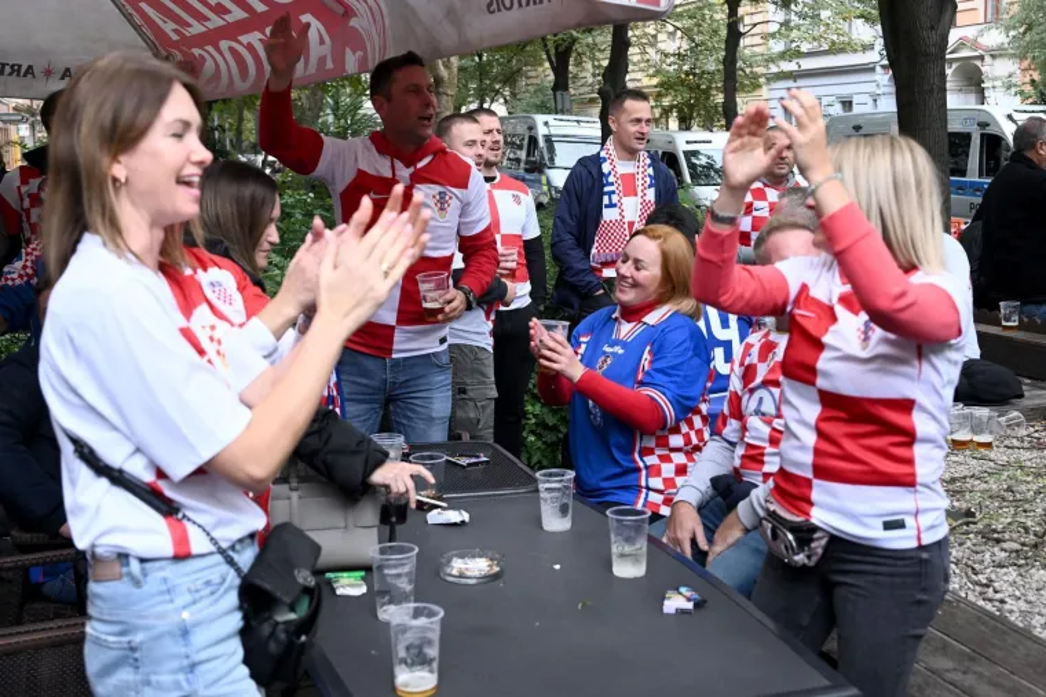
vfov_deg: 35.9
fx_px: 1075
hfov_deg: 51.9
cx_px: 523
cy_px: 348
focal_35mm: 37
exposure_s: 1/400
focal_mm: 37
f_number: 4
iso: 1000
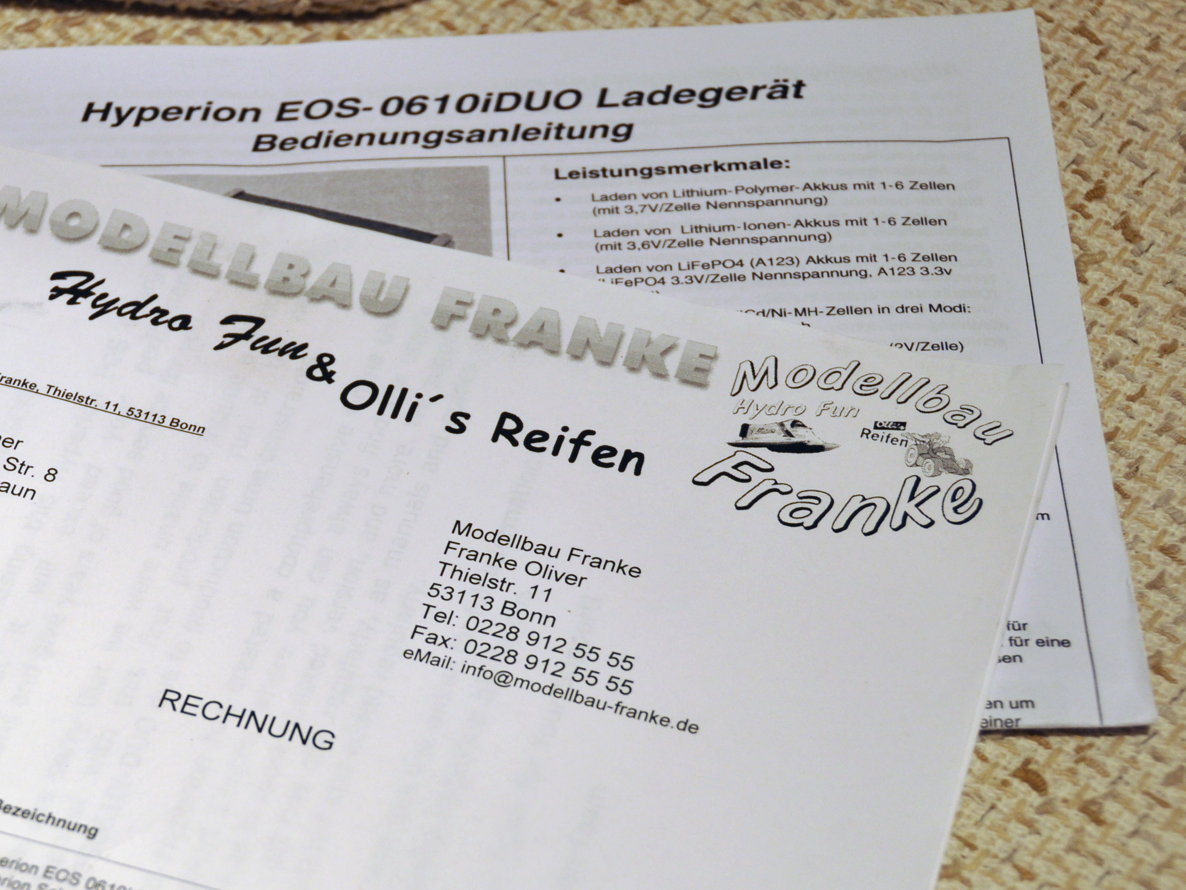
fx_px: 3597
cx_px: 380
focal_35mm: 105
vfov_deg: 14.1
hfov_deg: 18.7
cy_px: 566
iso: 360
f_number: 5.6
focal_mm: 48
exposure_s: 1/30
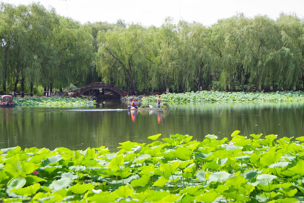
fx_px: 676
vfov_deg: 17.1
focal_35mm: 80
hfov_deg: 25.4
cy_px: 102
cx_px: 152
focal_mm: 80
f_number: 8
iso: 200
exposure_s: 1/125
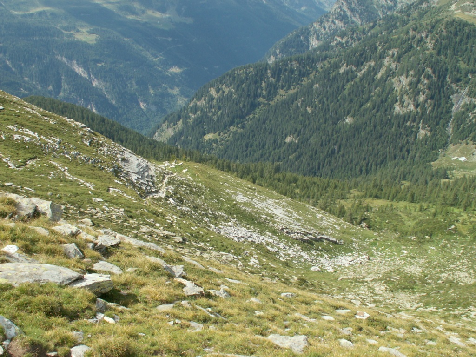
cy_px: 178
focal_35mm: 35
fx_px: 481
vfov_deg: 40.7
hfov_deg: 52.6
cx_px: 238
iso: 50
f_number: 5.6
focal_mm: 5.86
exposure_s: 1/160
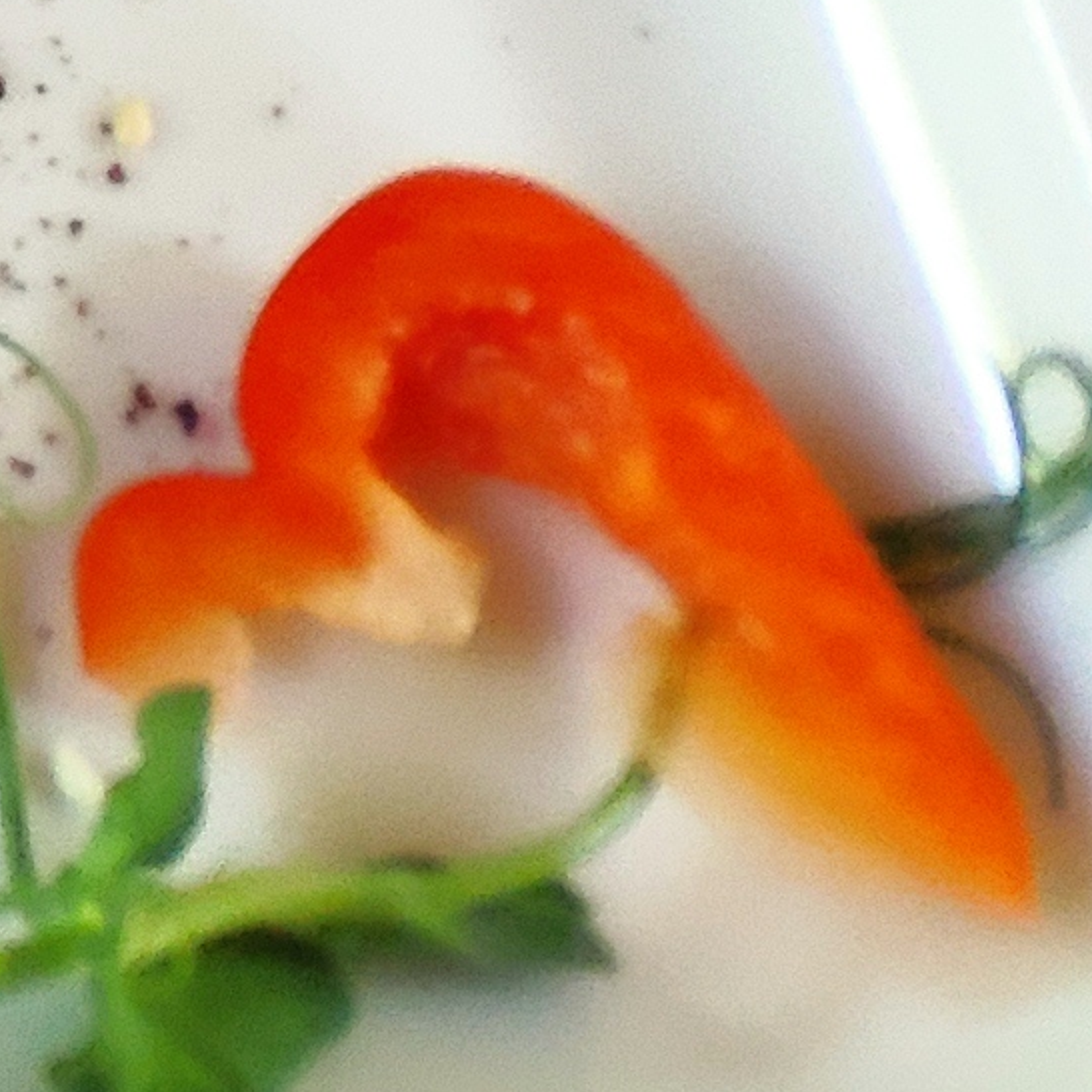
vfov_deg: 10.2
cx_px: -2892
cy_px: -1900
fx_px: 4890
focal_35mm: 137
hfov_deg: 8.6
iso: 328
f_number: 1.8
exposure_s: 1/100
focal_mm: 4.22
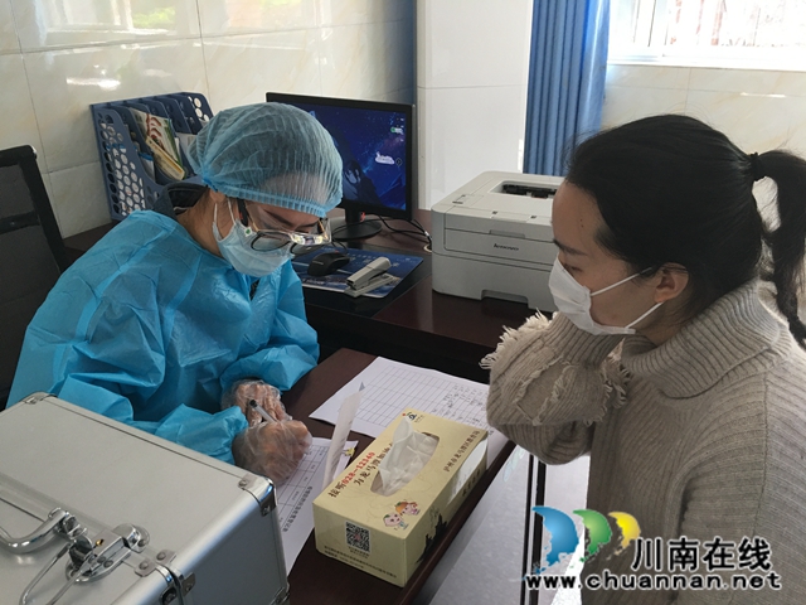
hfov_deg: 61.7
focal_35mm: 29
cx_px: 403
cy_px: 302
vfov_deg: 48.2
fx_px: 675
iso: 50
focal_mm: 4.15
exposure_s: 1/33
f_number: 2.2
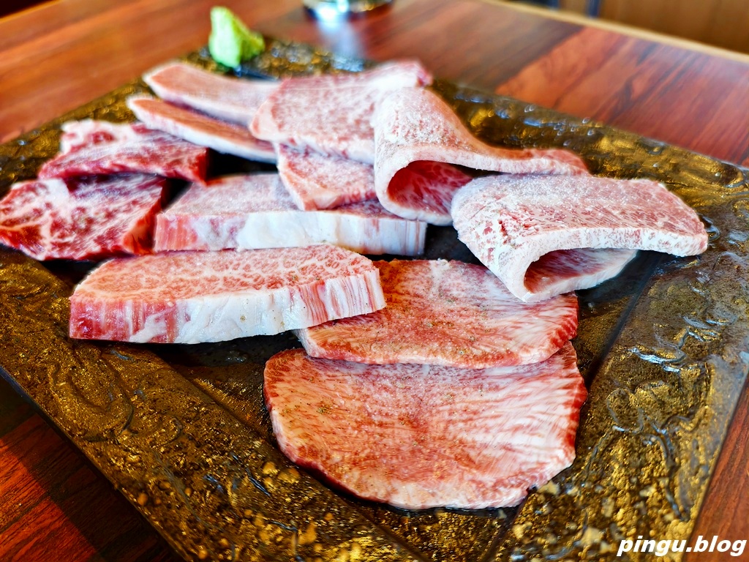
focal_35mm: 23
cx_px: 374
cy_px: 281
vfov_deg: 58.9
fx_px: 498
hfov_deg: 73.9
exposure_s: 1/60
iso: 346
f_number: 1.57
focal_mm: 6.54
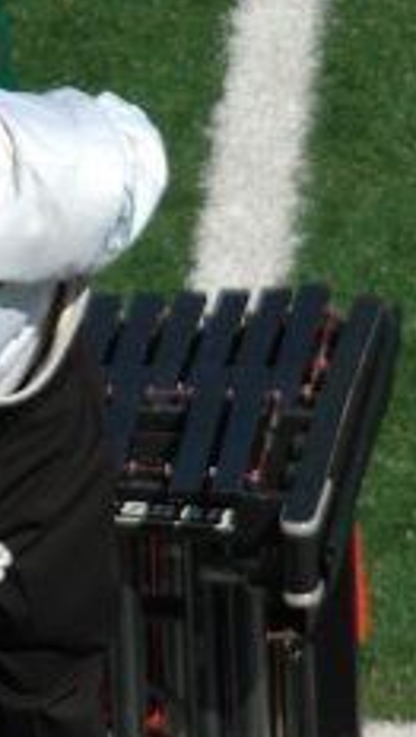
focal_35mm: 1623
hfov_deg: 0.8
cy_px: 407
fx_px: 31735
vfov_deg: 1.3
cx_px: -56
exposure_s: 1/1250
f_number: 5.6
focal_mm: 400
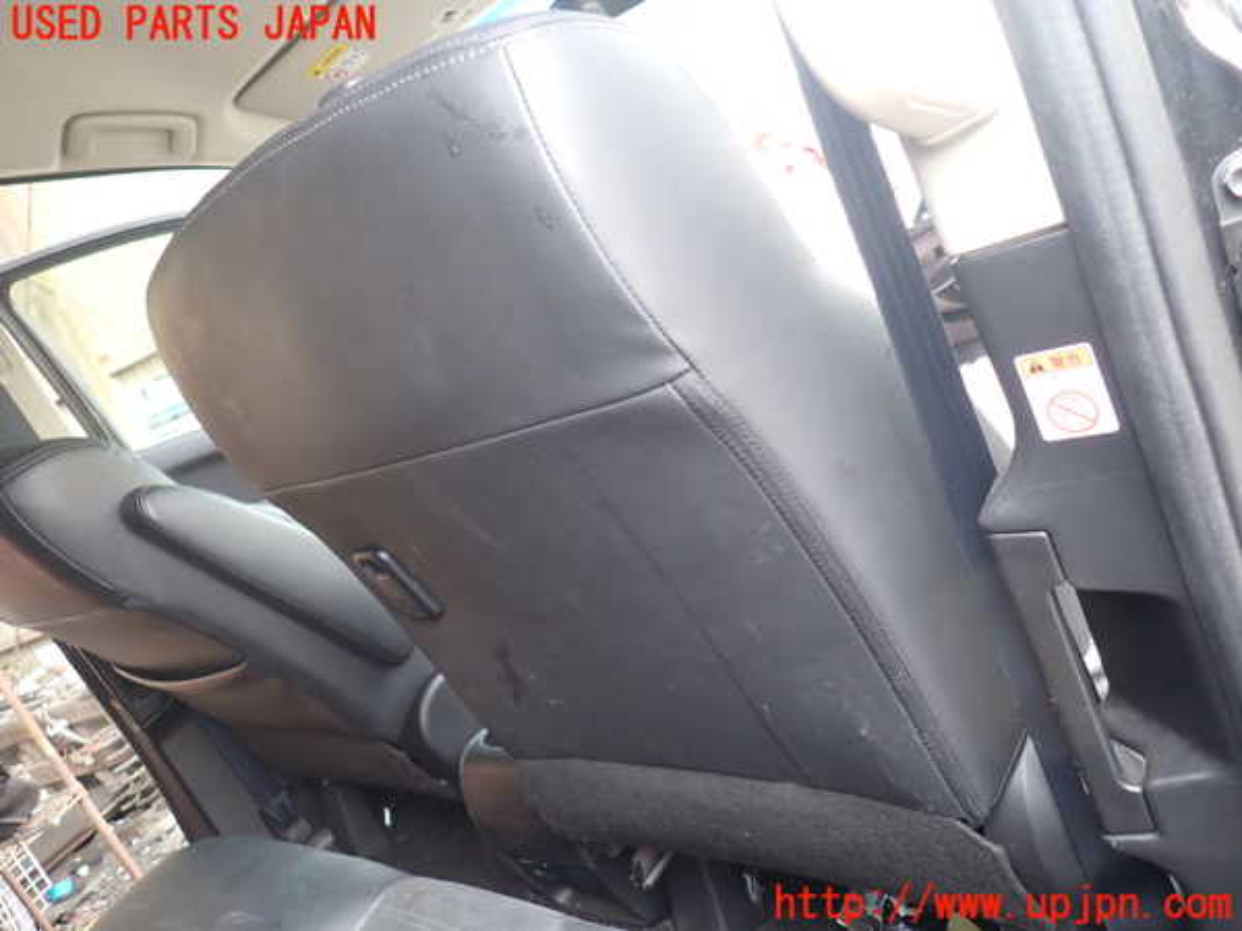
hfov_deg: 69.4
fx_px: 897
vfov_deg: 54.9
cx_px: 621
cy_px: 466
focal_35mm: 25
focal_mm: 4.5
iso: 200
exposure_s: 1/60
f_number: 2
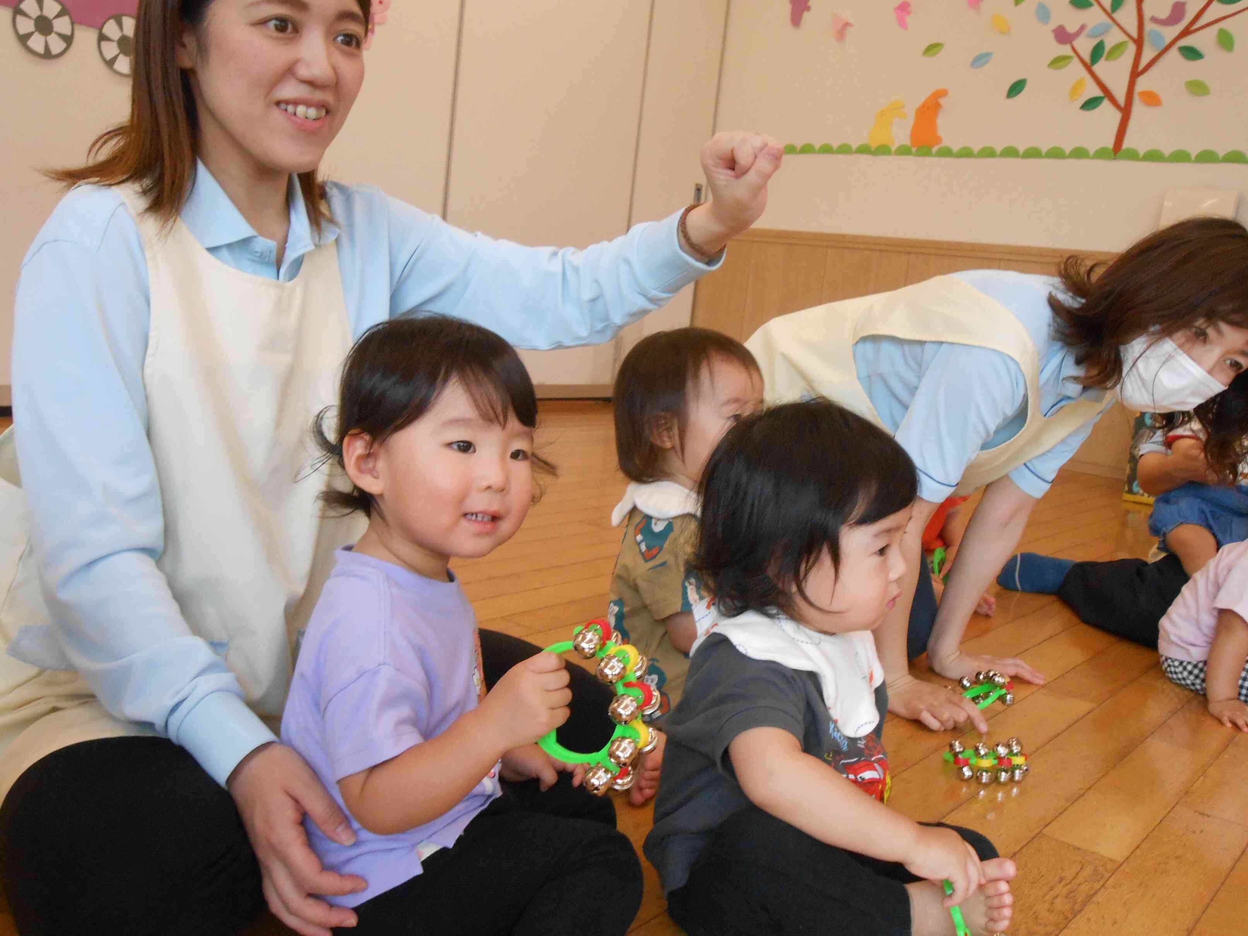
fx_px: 1226
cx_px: 624
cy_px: 468
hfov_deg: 54.0
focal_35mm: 34
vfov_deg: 41.8
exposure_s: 1/200
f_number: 3.9
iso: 400
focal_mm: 6
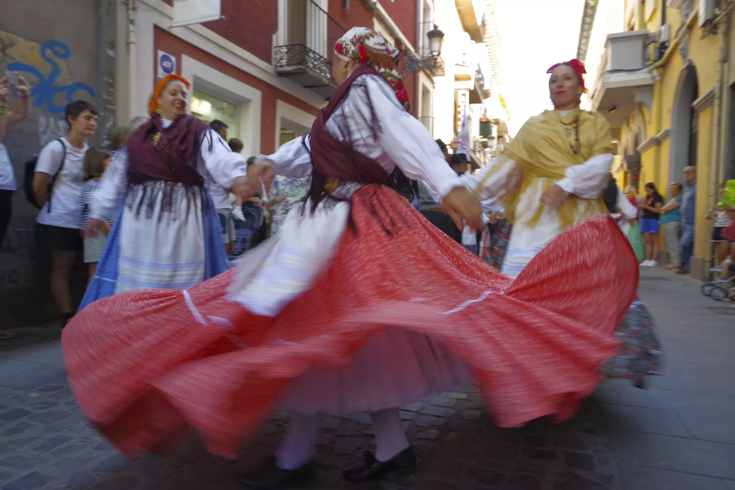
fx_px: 490
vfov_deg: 53.1
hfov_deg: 73.7
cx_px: 368
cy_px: 245
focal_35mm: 24
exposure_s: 1/50
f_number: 7.1
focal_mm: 24
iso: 800
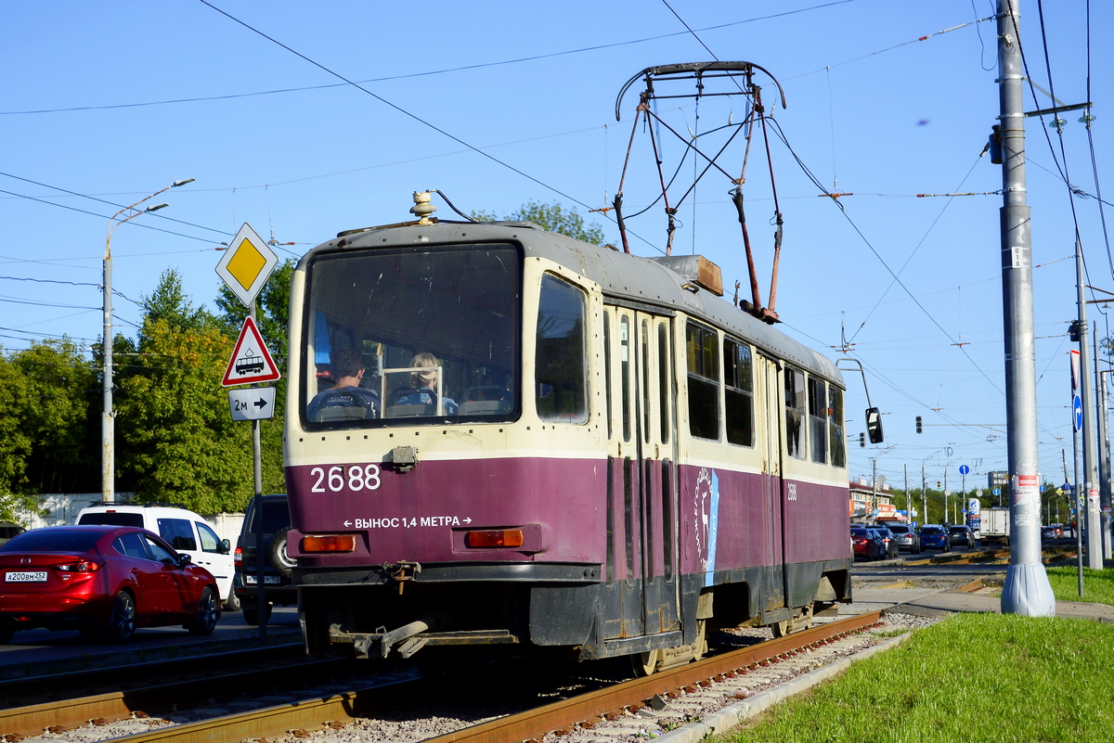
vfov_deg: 22.6
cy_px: 372
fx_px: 1857
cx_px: 557
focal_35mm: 60
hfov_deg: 33.4
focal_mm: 40
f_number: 5.3
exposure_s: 1/800
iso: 100
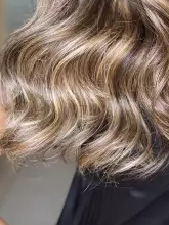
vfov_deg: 27.4
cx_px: 173
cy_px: -38
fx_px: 410
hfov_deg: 22.3
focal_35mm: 63
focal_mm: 5.7
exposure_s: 1/100
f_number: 1.5
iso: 125
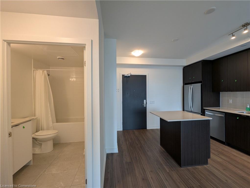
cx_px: 125
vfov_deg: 90.0
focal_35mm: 13
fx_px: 94
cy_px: 94
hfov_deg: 106.1
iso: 54
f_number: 2.2
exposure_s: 1/30
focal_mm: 1.95
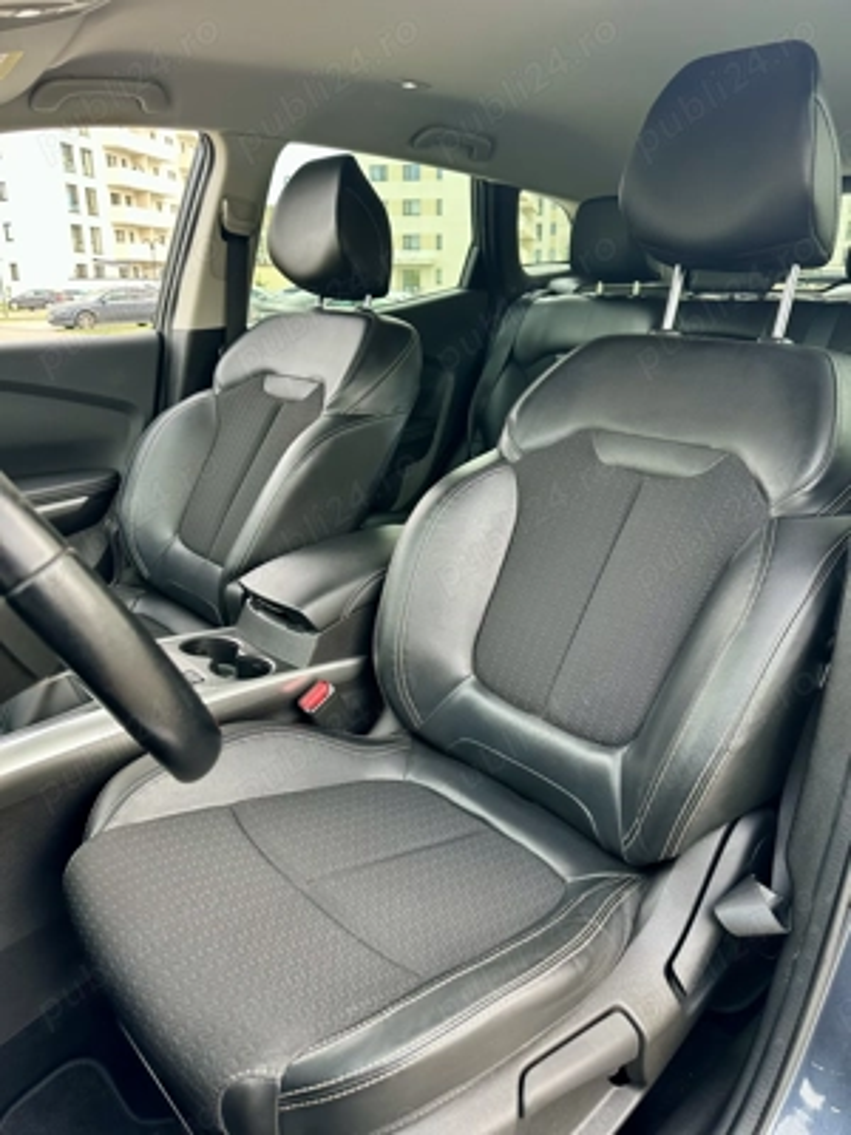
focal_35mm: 24
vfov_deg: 71.6
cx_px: 426
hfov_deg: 56.8
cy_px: 568
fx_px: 787
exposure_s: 1/121
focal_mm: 6.86
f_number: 1.78
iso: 125
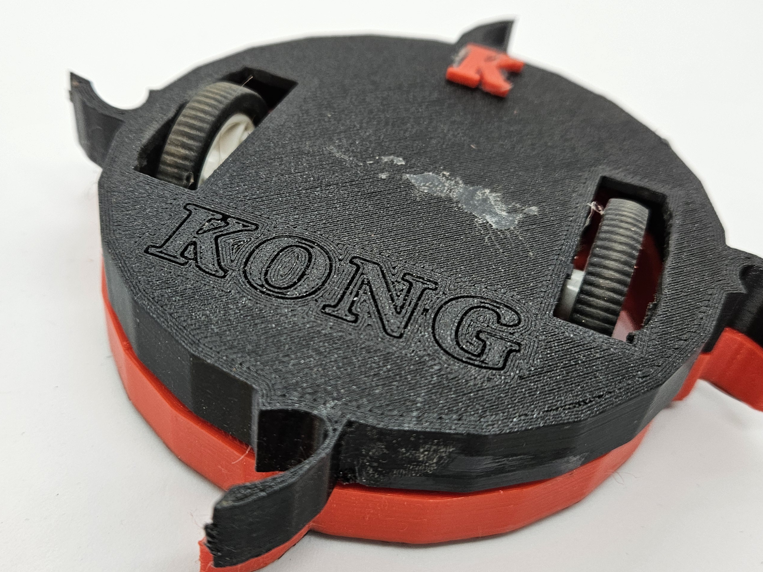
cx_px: 350
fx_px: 794
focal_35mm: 36
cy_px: 251
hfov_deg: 51.3
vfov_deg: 39.6
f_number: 1.8
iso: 100
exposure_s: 1/100
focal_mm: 5.4
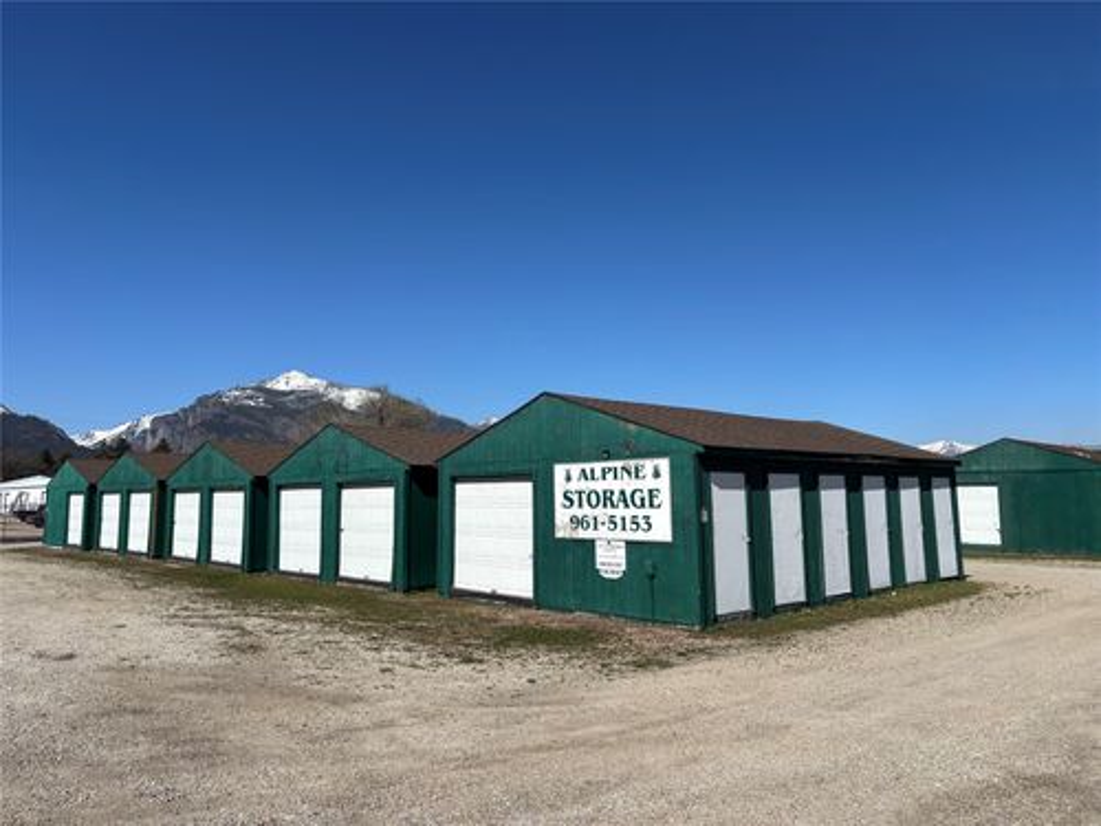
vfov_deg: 53.1
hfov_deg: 67.3
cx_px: 550
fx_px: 827
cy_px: 413
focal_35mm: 26
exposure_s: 1/6329
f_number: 1.6
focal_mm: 5.96
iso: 50
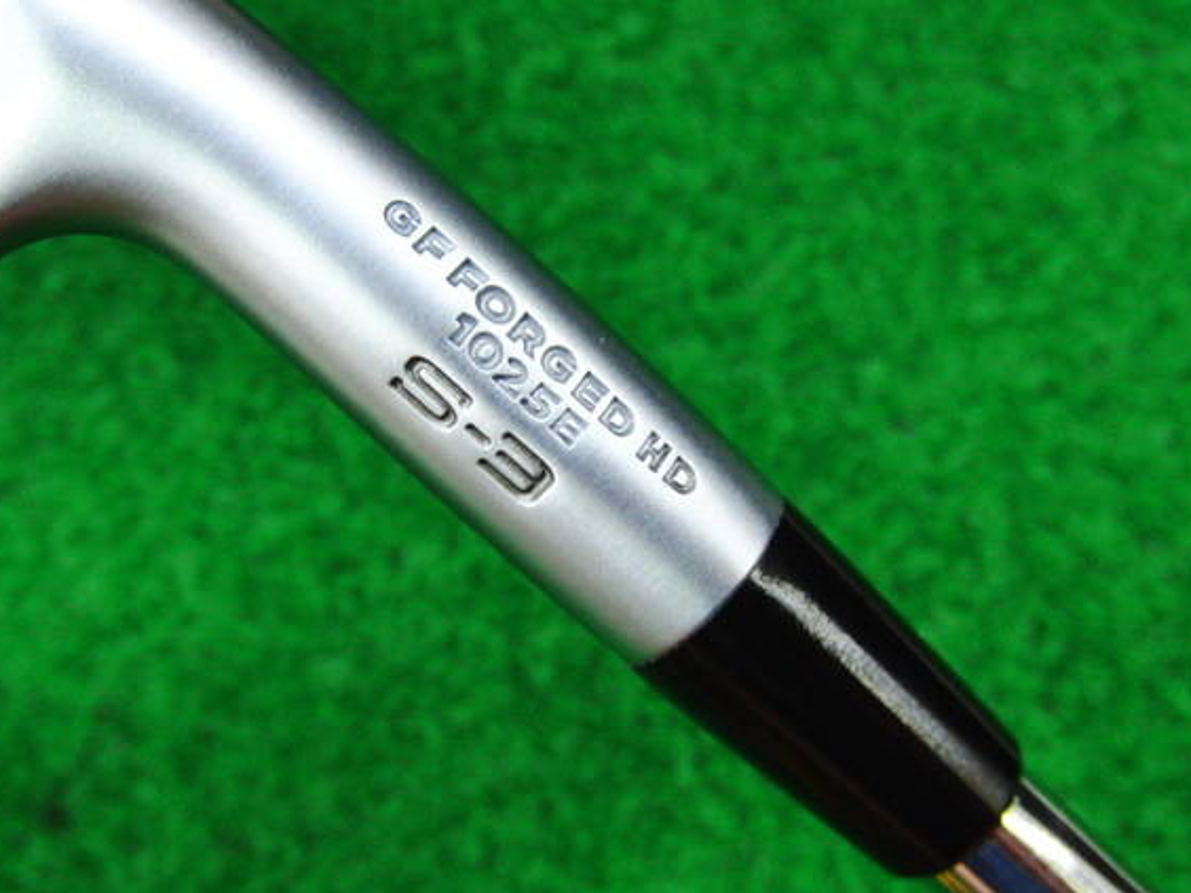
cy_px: 456
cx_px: 610
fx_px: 1445
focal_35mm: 42
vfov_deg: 34.3
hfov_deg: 44.8
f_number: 3.6
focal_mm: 6.42
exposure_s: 1/50
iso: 400
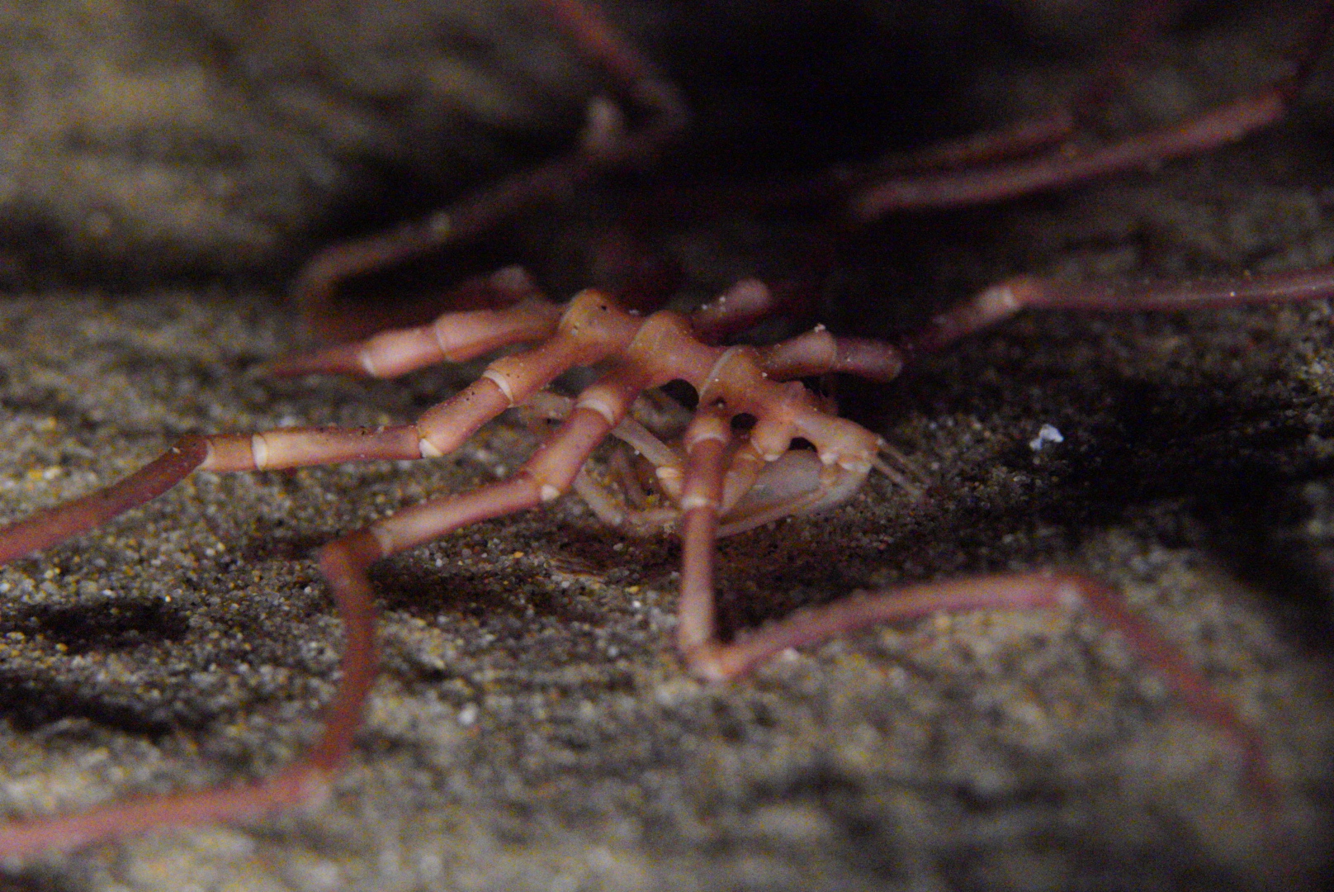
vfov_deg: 10.2
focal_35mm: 135
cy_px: 446
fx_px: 5006
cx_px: 667
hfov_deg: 15.2
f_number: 3.5
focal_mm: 90
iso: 20000
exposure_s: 1/60
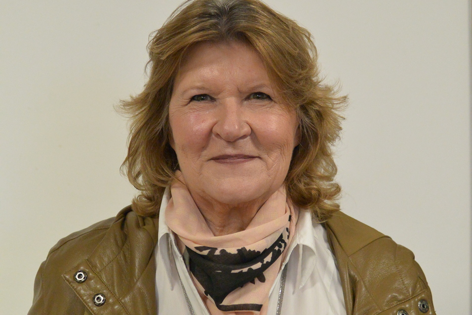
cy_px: 158
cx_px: 236
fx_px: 642
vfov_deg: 27.5
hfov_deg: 40.4
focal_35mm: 49
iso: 560
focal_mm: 18.5
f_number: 1.8
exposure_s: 1/125
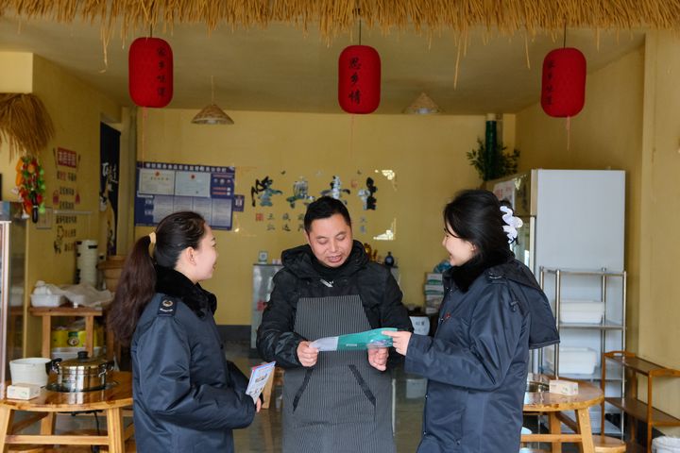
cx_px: 340
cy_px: 226
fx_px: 737
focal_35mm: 39
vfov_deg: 34.2
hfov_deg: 49.6
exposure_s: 1/125
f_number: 2.8
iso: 2500
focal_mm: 26.2
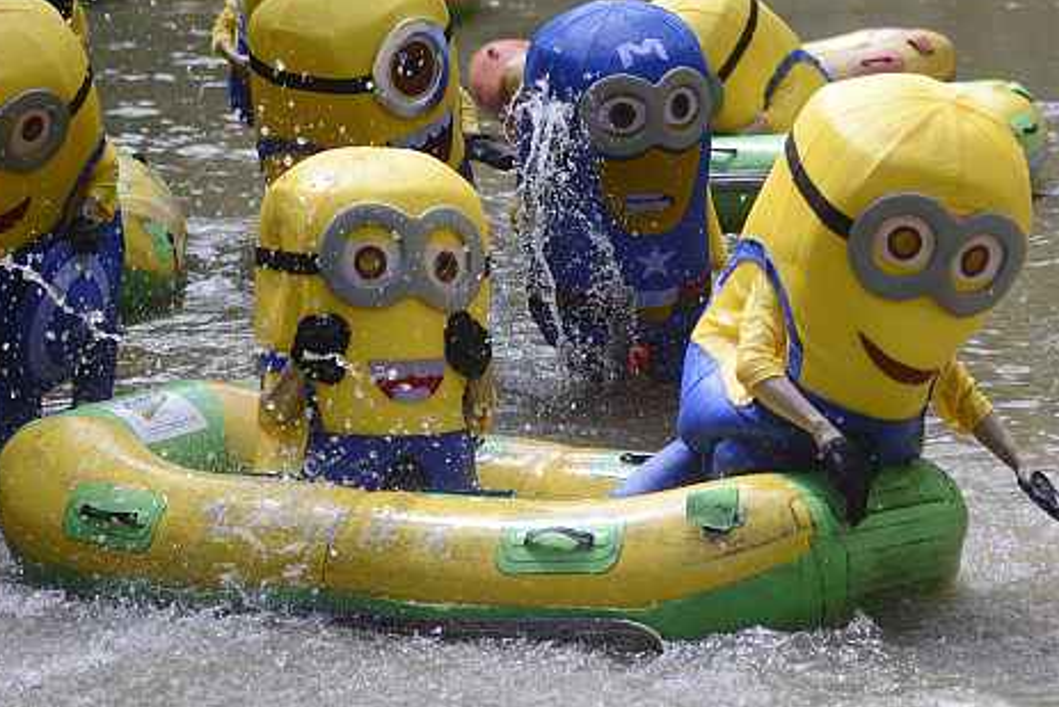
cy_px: 151
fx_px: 4002
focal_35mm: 136
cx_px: 778
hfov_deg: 15.0
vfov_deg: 10.1
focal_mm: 70
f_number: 3.5
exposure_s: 1/500
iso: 100
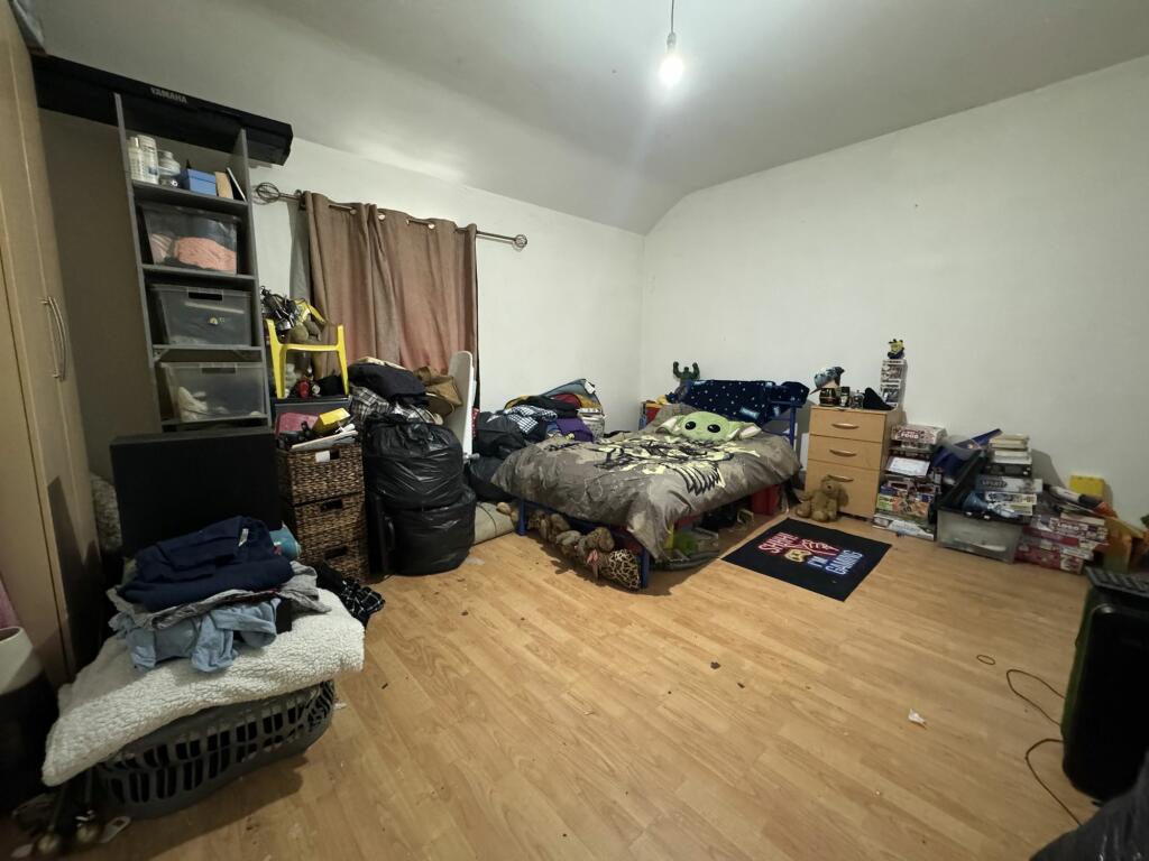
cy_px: 430
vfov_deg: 85.7
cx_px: 574
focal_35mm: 14
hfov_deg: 102.1
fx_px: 465
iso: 1250
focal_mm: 2.22
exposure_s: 1/60
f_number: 2.2
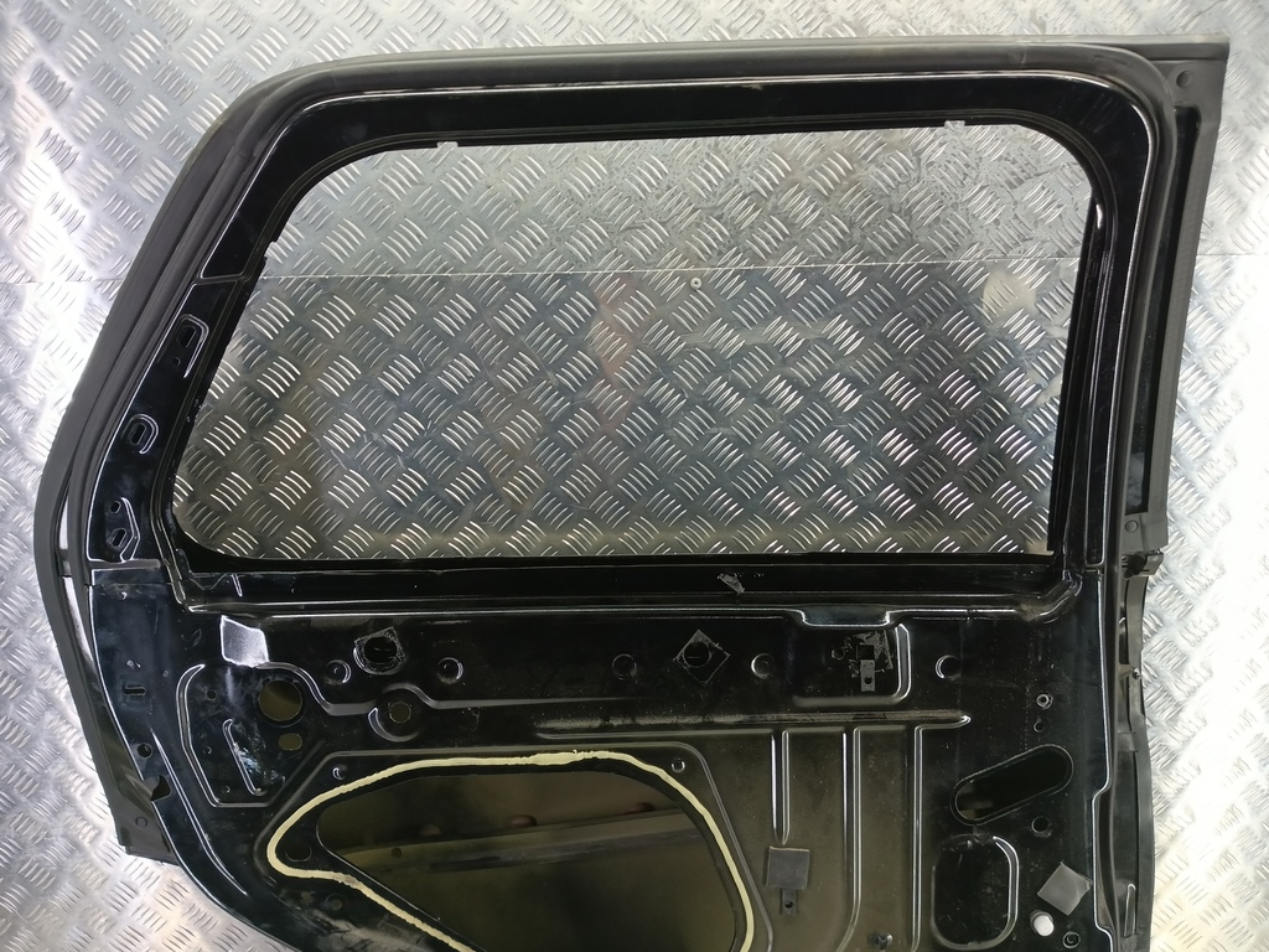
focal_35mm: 23
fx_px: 843
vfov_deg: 58.9
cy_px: 476
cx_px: 634
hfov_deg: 73.9
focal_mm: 4.11
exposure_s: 1/50
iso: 198
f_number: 1.6
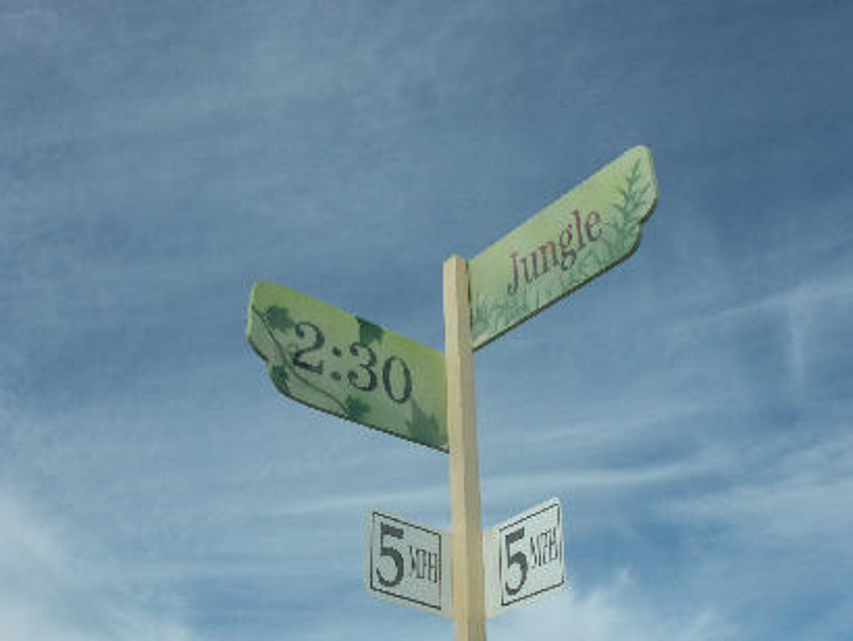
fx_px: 962
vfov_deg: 36.8
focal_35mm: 39
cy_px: 375
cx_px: 380
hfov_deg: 47.8
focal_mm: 7.78
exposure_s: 1/640
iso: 100
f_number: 8
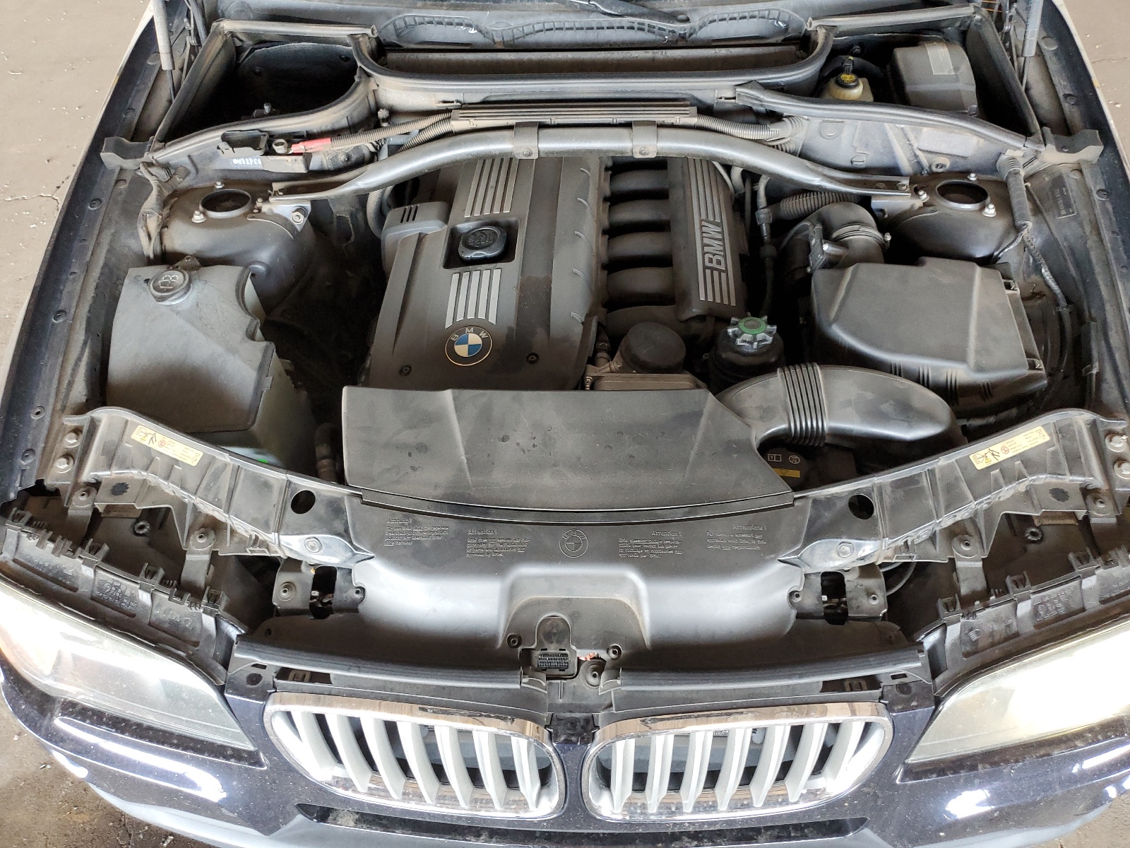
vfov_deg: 53.1
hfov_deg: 67.3
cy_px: 424
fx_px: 849
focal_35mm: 26
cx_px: 565
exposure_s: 1/60.2
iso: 179
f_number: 1.5
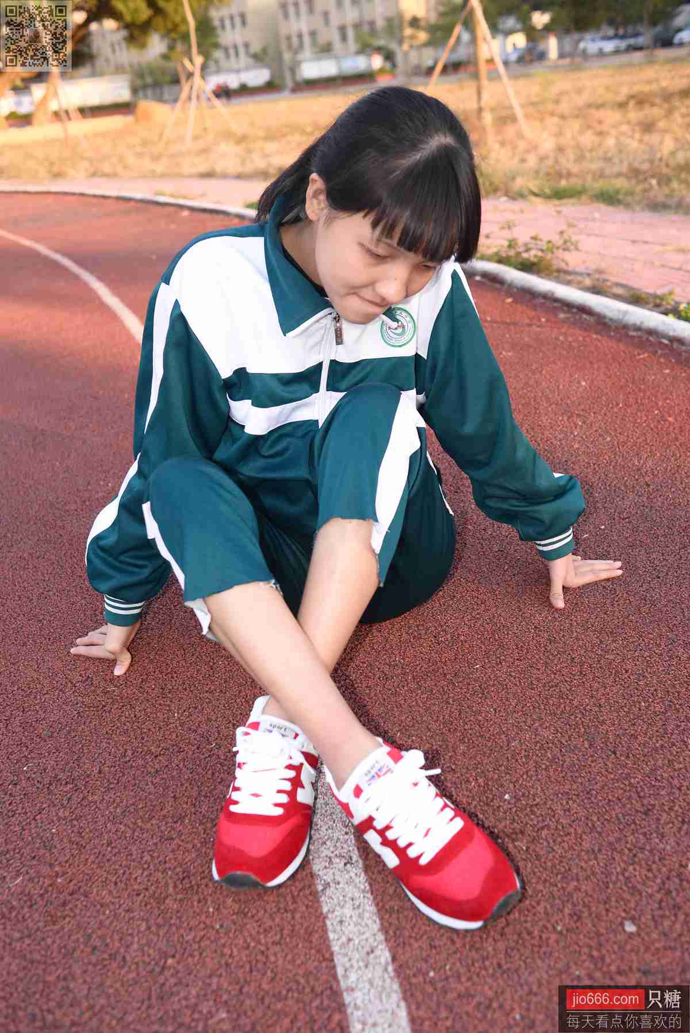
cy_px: 516
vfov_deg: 54.4
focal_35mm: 35
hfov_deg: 37.9
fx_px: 1005
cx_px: 345
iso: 100
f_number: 5.6
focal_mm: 35
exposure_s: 1/80
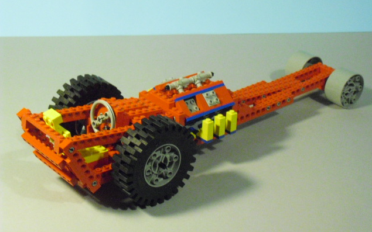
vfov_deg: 16.5
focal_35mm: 79
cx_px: 186
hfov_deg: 26.1
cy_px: 117
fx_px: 801
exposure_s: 1/20
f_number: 4.6
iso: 800
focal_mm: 13.1
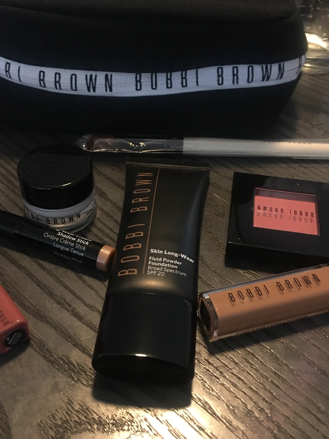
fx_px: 469
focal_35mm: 37
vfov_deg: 50.1
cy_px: 200
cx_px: 155
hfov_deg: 38.7
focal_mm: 4.15
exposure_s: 1/4
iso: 125
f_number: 2.2
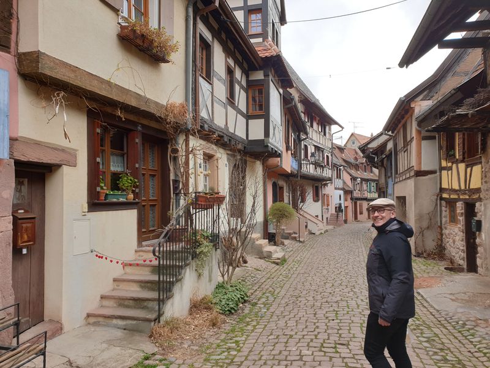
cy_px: 184
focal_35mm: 26
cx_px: 245
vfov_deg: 53.1
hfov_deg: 67.3
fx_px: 368
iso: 50
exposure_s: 1/321
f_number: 2.4
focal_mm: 4.3
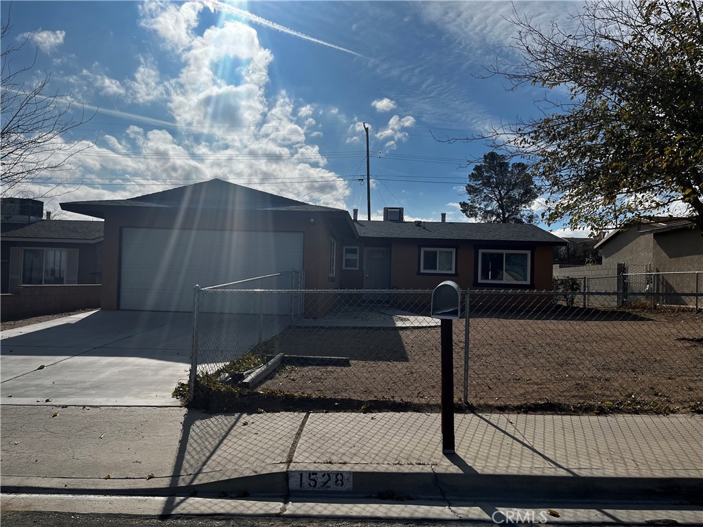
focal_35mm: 26
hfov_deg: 67.3
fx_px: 528
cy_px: 264
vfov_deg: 53.1
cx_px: 352
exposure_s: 1/15152
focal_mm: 5.1
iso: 50
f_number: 1.6
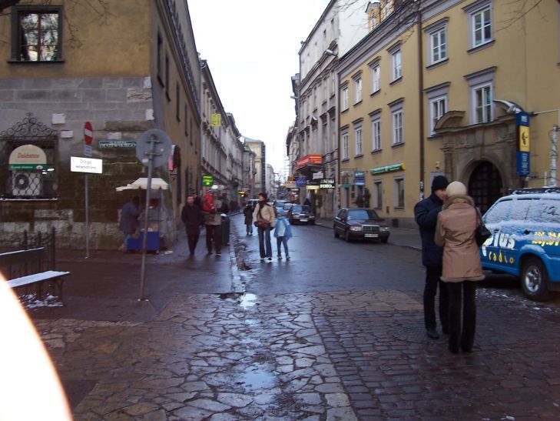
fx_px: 550
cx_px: 280
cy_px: 210
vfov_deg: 41.8
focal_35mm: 34
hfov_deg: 53.9
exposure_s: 1/60
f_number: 2.7
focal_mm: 5.6
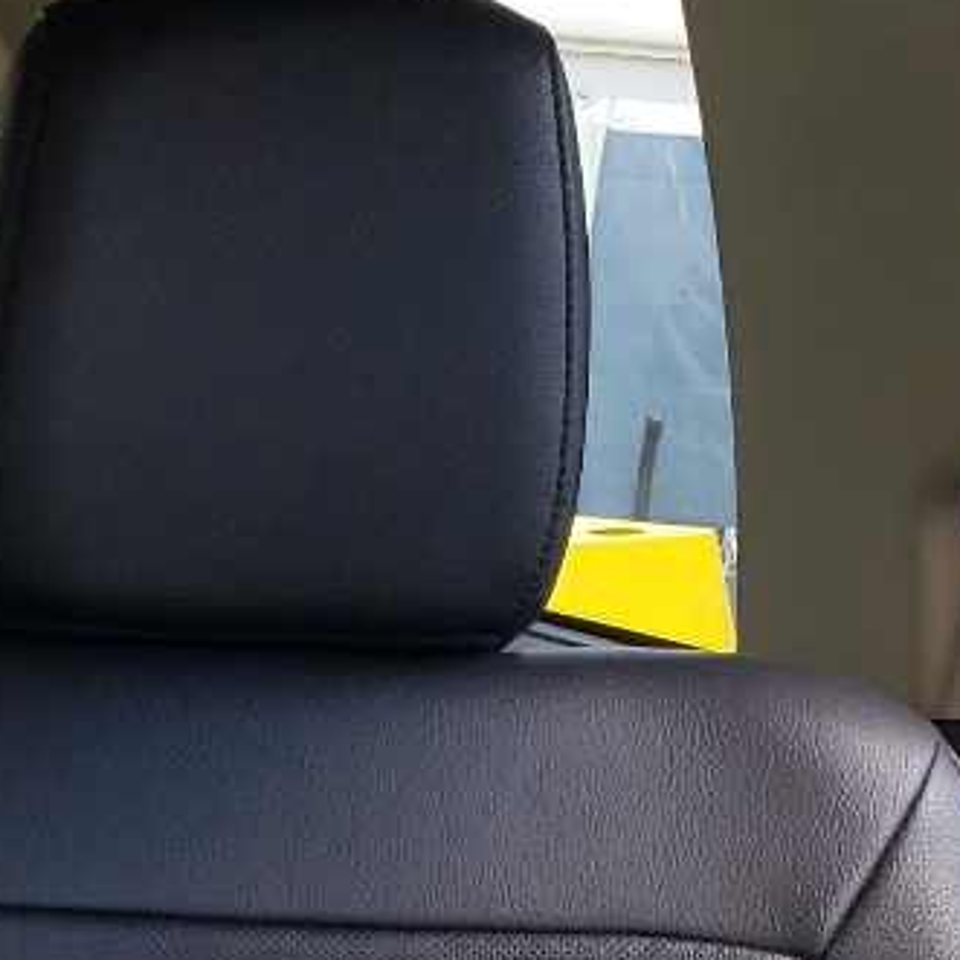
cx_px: -531
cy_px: 838
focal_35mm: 111
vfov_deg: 15.5
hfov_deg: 14.5
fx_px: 3483
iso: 50
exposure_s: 1/128
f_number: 1.5
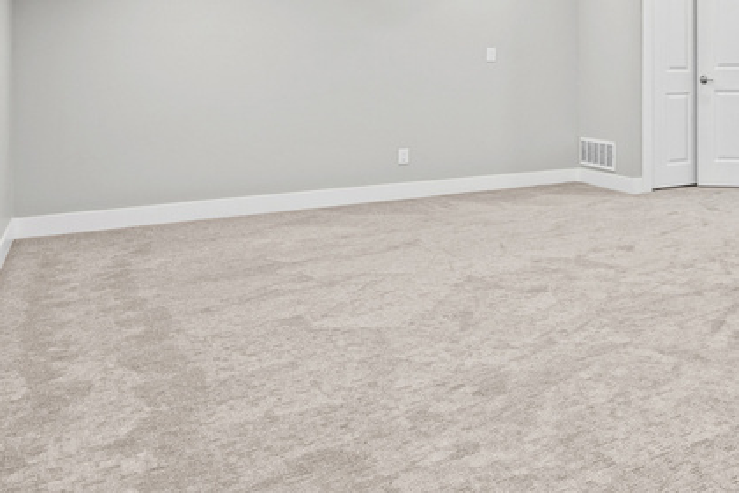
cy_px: 65
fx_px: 801
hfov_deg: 39.7
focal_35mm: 39
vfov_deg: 32.8
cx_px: 825
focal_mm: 16
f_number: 9
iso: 250
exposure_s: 1/2.5
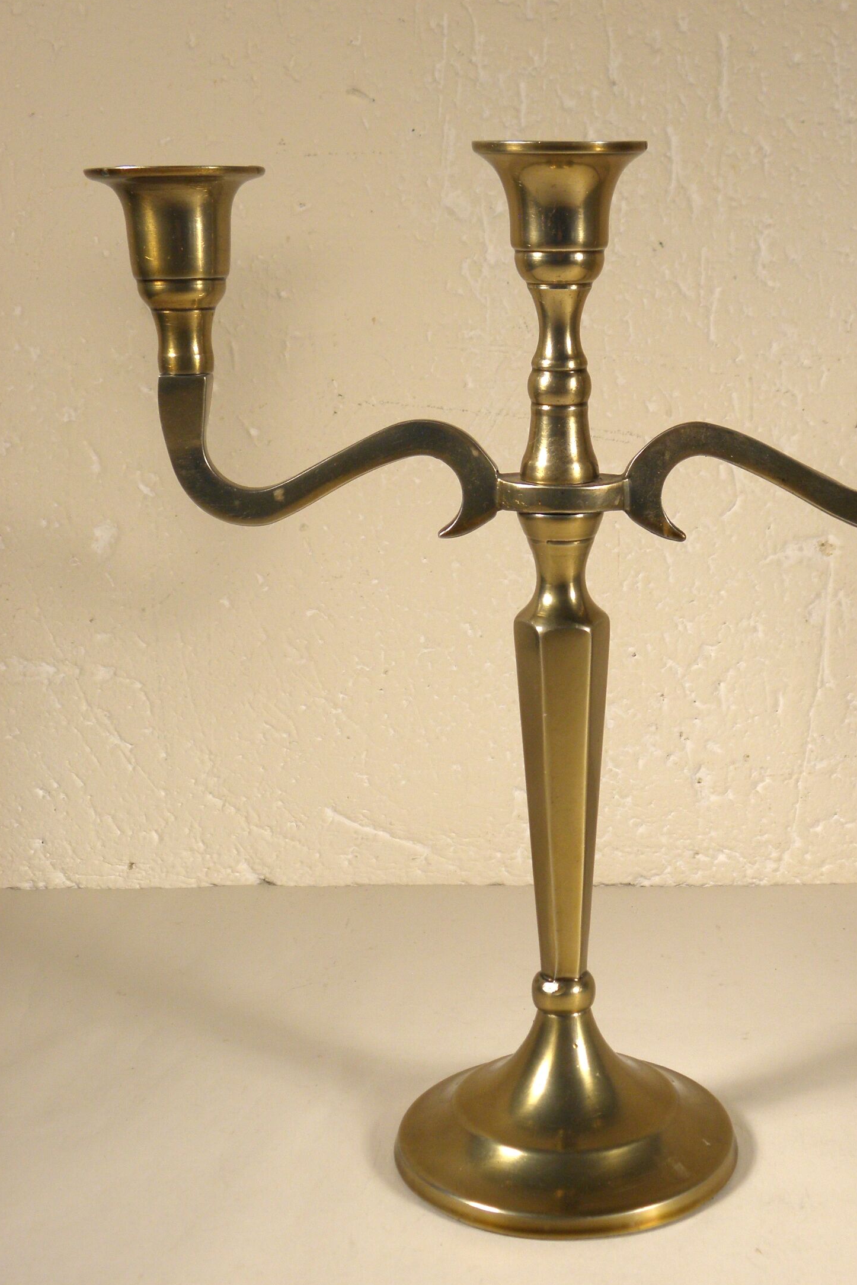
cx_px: 565
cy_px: 562
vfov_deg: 36.8
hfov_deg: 24.9
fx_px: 1928
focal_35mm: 54
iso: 100
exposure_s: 1/80
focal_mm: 7.9
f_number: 3.9
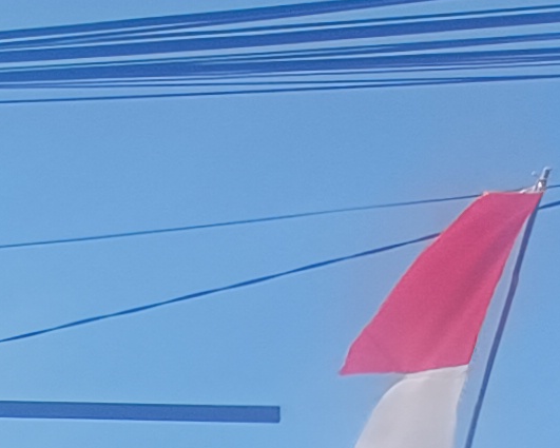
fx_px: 1591
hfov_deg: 18.1
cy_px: 1138
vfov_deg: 12.1
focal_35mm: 96
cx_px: -244
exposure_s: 1/816
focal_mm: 1.66
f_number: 2.2
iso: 51
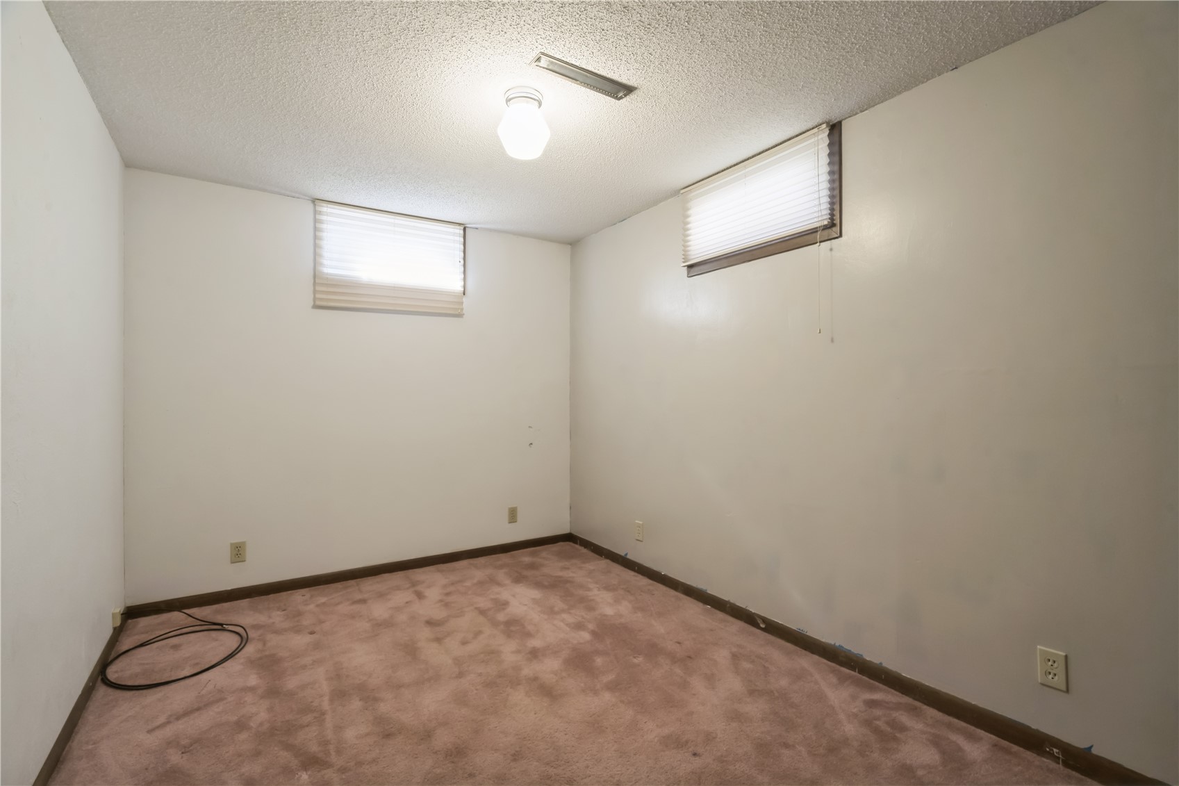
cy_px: 393
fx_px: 524
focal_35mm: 16
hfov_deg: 96.7
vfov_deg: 73.7
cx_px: 590
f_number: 10
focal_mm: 16
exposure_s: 1/2.5
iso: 400
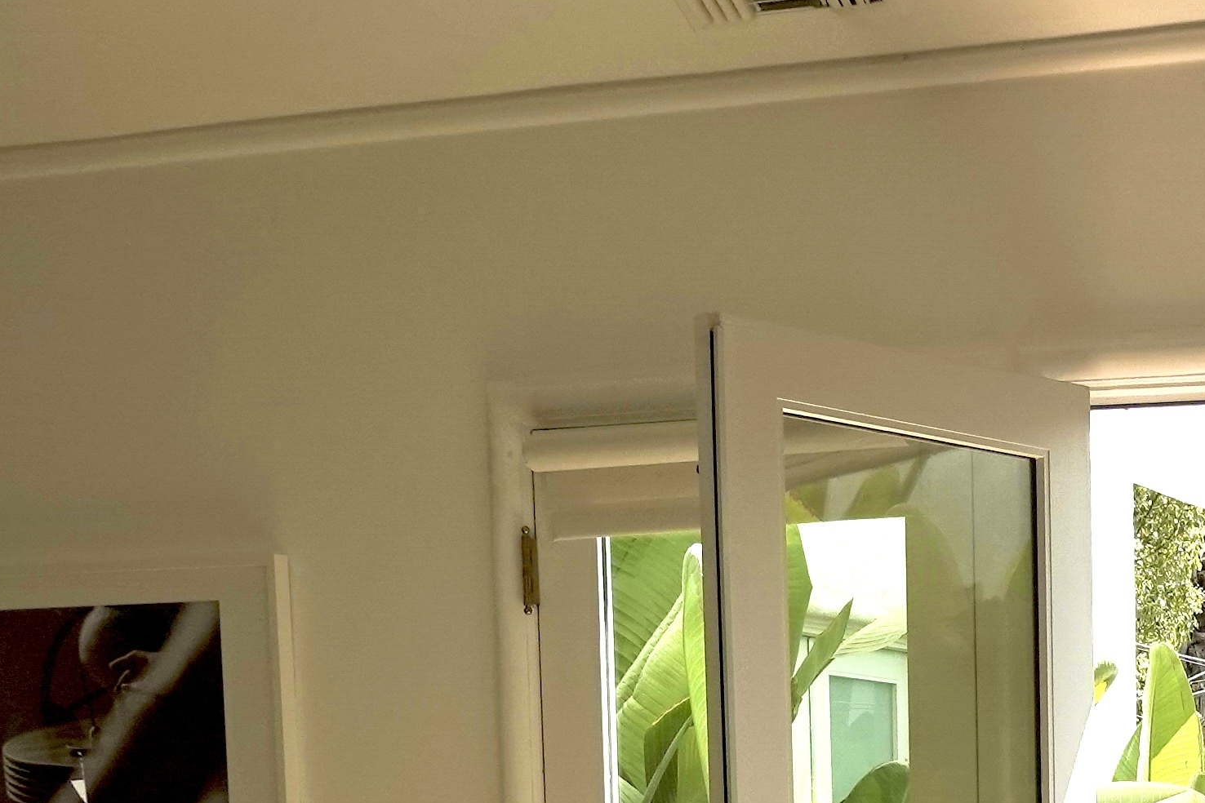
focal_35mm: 89
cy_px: 1317
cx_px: 1254
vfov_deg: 14.1
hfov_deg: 21.9
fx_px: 2979
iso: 160
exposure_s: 1/500
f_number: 3.2
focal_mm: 9
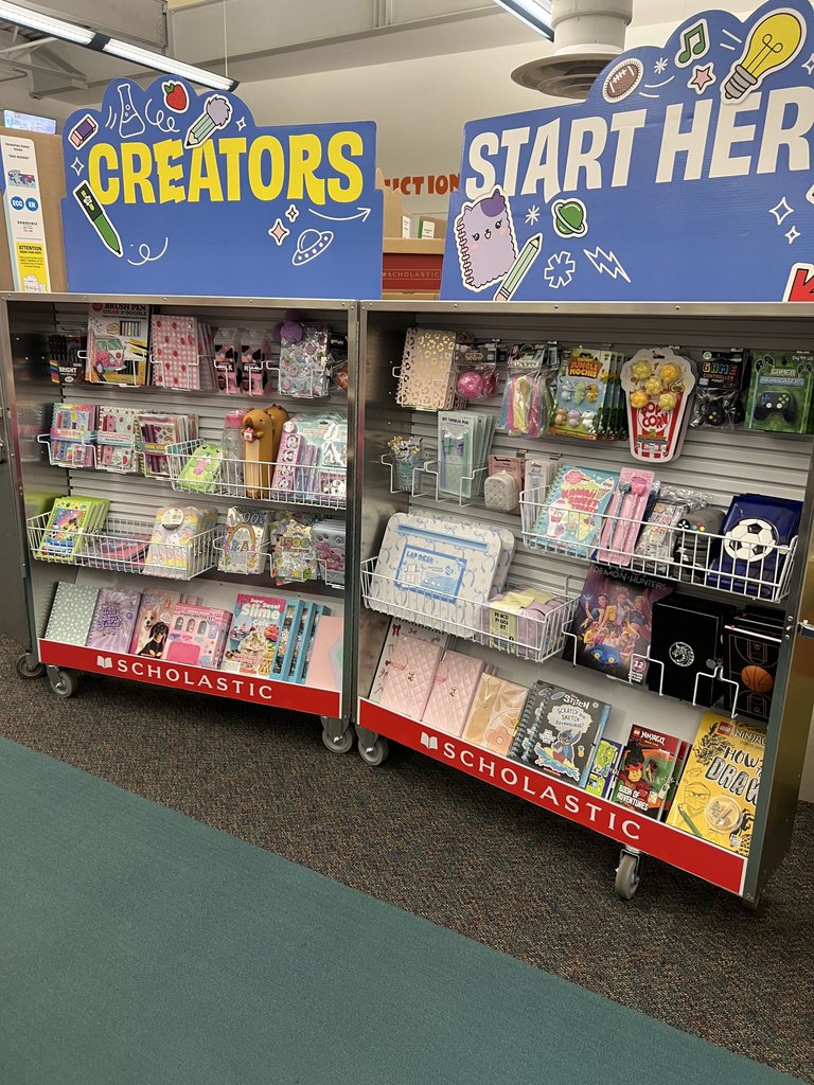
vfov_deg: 67.3
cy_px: 542
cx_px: 407
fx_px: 815
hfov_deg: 53.1
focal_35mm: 26
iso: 125
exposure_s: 1/60
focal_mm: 5.7
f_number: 1.5
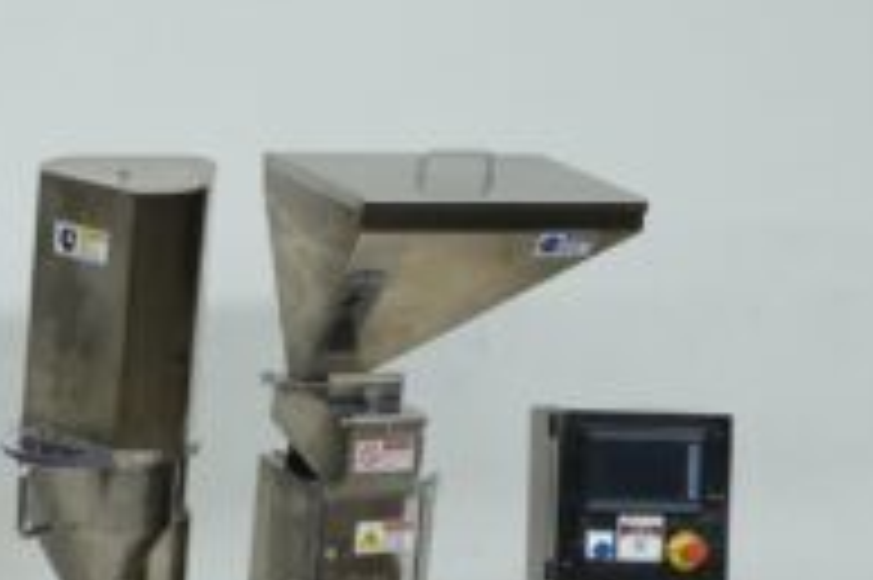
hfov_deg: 11.5
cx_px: 230
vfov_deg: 7.6
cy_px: 731
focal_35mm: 178
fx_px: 4313
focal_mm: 25.34
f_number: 4
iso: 320
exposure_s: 1/80
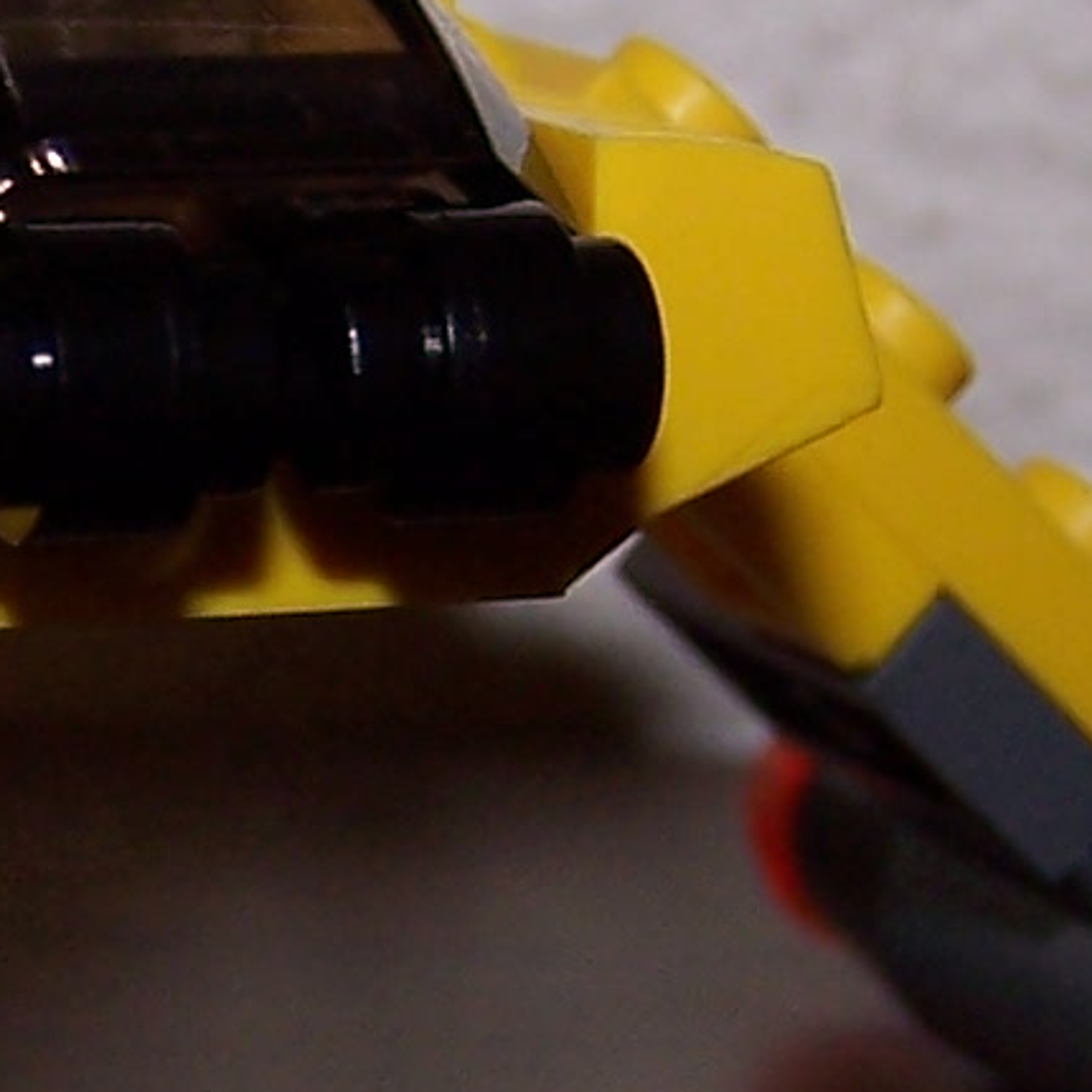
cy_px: 643
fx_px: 6424
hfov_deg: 9.6
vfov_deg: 9.7
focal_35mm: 180
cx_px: -74
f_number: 2.8
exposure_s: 1/60
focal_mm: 6.3
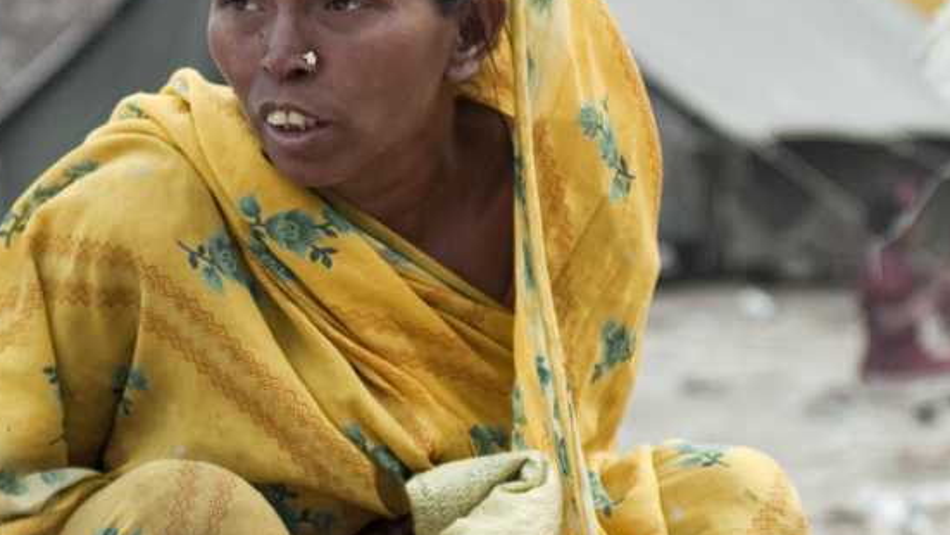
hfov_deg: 14.4
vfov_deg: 8.1
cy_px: 366
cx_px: 550
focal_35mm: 149
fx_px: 3764
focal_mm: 35
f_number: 2.5
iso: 200
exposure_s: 1/800
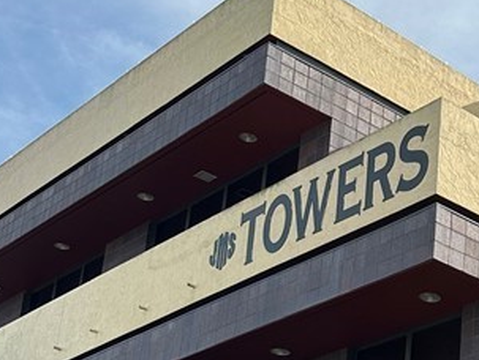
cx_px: 661
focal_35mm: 81
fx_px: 1122
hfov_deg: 21.3
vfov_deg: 17.4
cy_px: 439
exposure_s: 1/3356
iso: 80
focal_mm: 6.86
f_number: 1.78
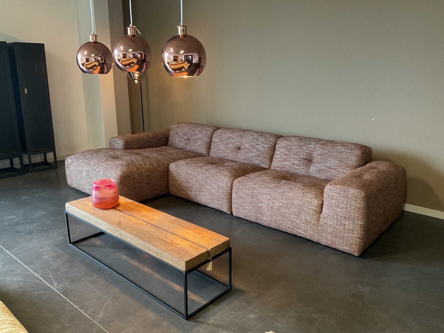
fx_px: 372
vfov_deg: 48.2
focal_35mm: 29
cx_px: 222
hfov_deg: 61.7
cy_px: 166
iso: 250
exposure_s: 1/50
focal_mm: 3
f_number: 1.8
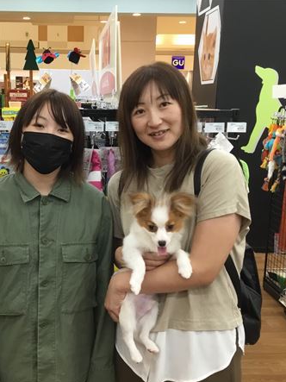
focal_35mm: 42
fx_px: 463
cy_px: 192
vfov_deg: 44.8
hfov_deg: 33.8
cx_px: 78
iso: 80
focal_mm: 3.3
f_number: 2.4
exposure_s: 1/33
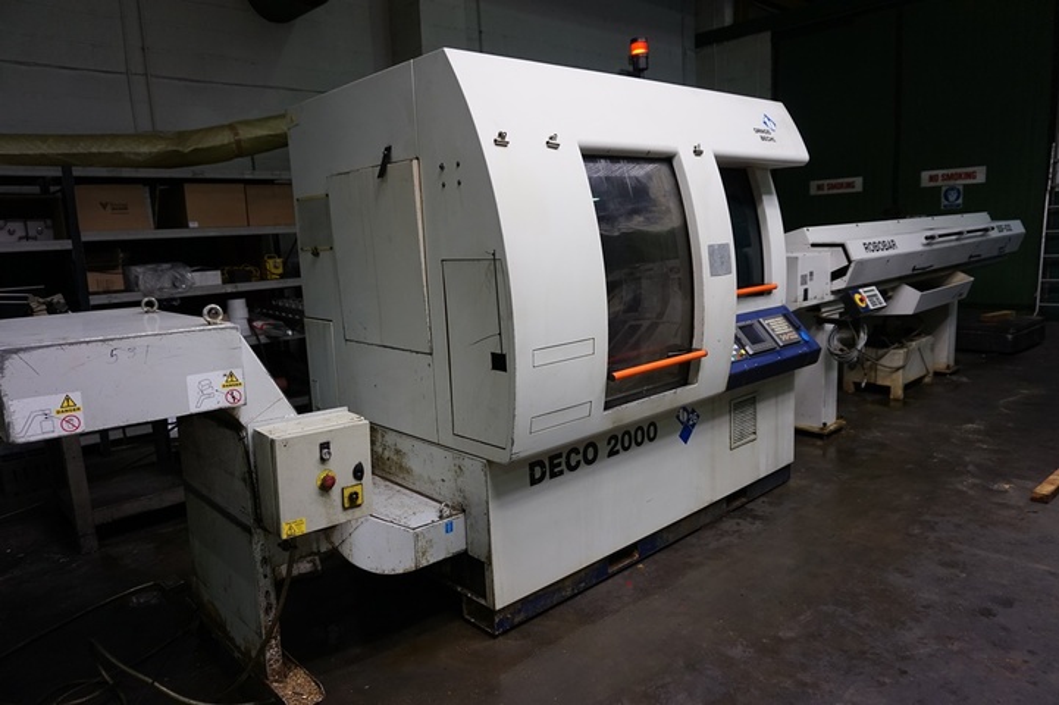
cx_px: 530
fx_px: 706
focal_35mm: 24
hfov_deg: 73.8
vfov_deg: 53.1
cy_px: 352
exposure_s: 1/60
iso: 500
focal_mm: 16
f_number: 4
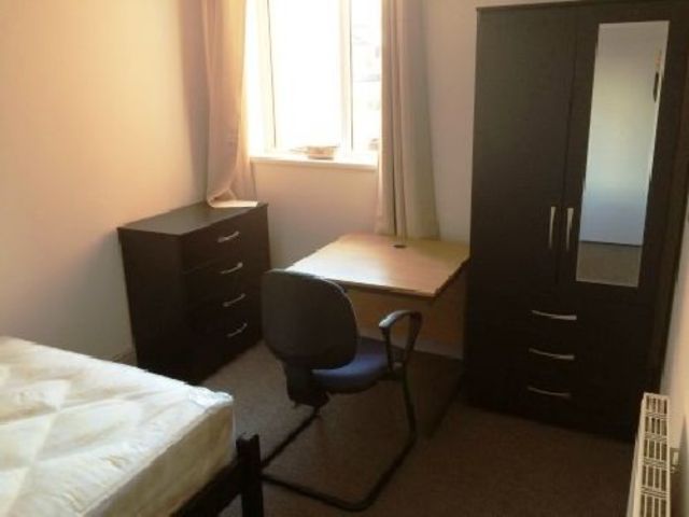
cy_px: 258
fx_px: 597
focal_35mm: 30
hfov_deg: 60.0
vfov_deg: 46.8
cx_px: 344
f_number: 2.2
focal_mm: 4.12
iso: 100
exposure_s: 1/30
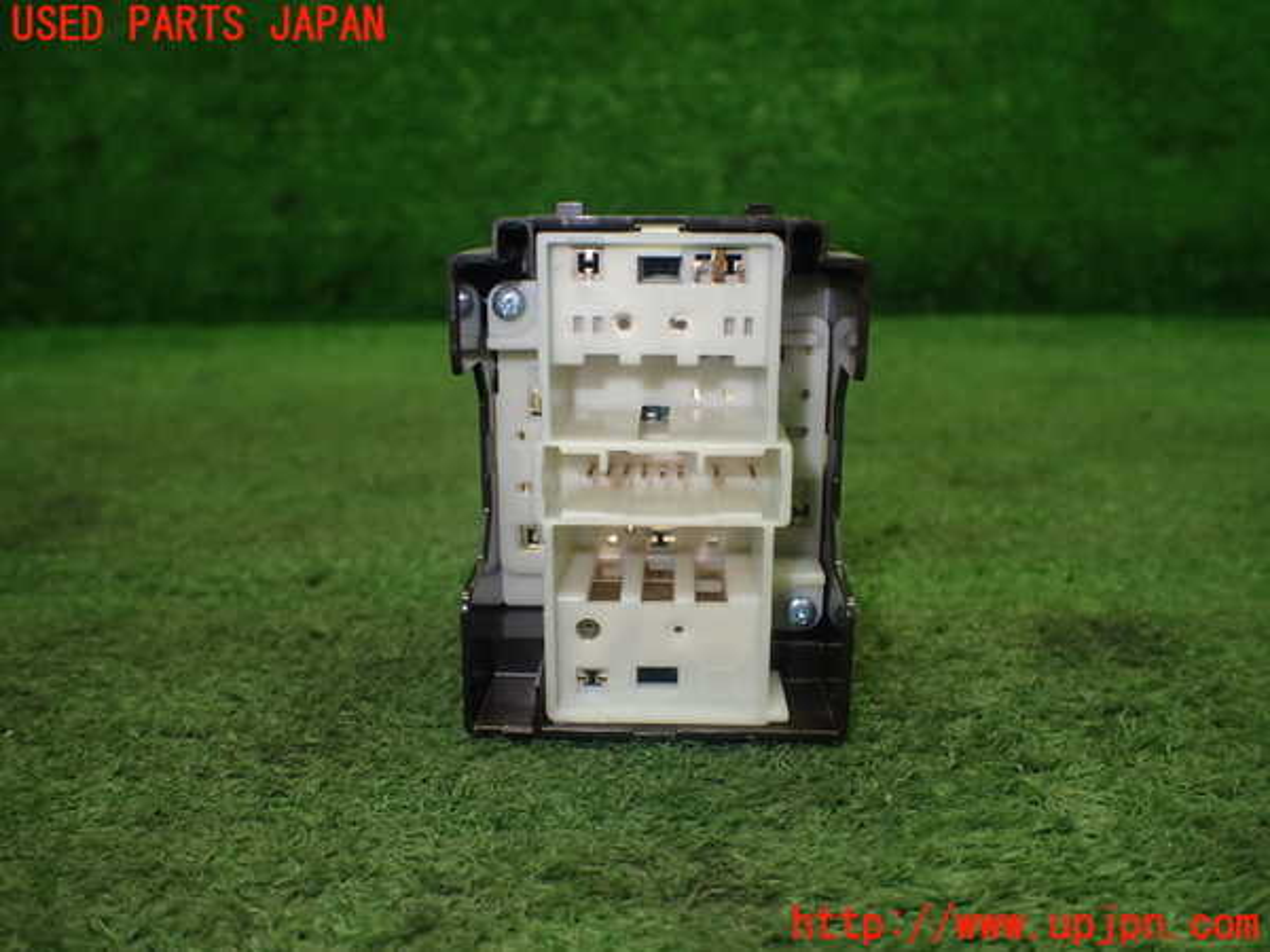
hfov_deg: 60.0
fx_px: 1101
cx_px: 635
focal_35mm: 30
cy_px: 476
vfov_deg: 46.8
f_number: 2.3
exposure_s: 1/125
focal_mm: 5.4
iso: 250
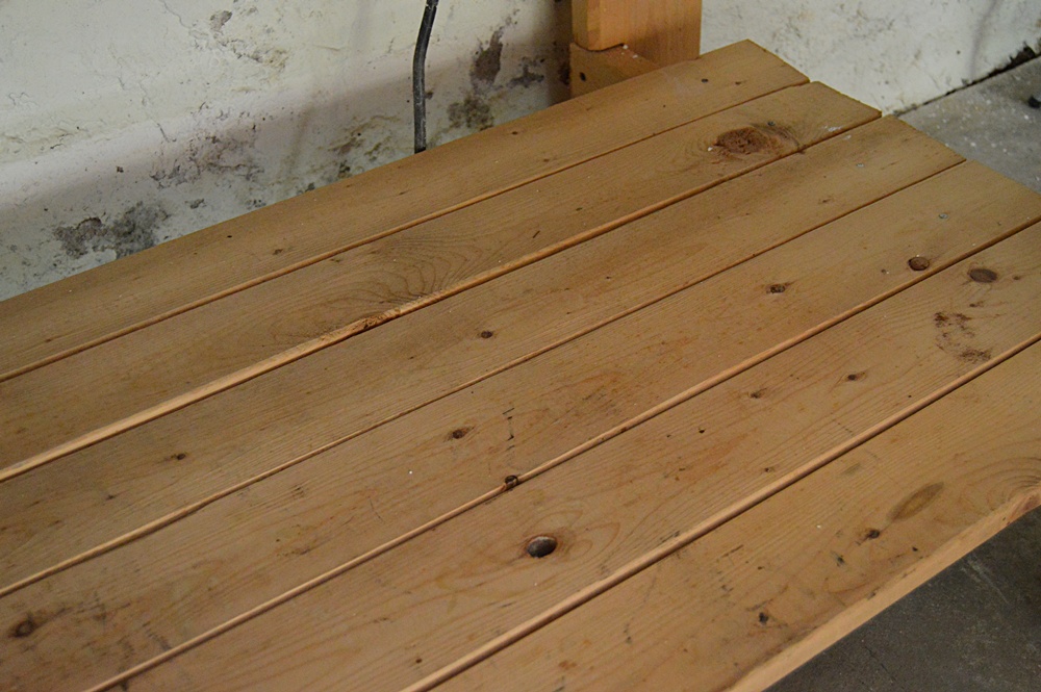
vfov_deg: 34.2
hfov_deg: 49.6
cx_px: 520
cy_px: 346
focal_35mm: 39
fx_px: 1127
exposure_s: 1/60
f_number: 4
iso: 3200
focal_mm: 26
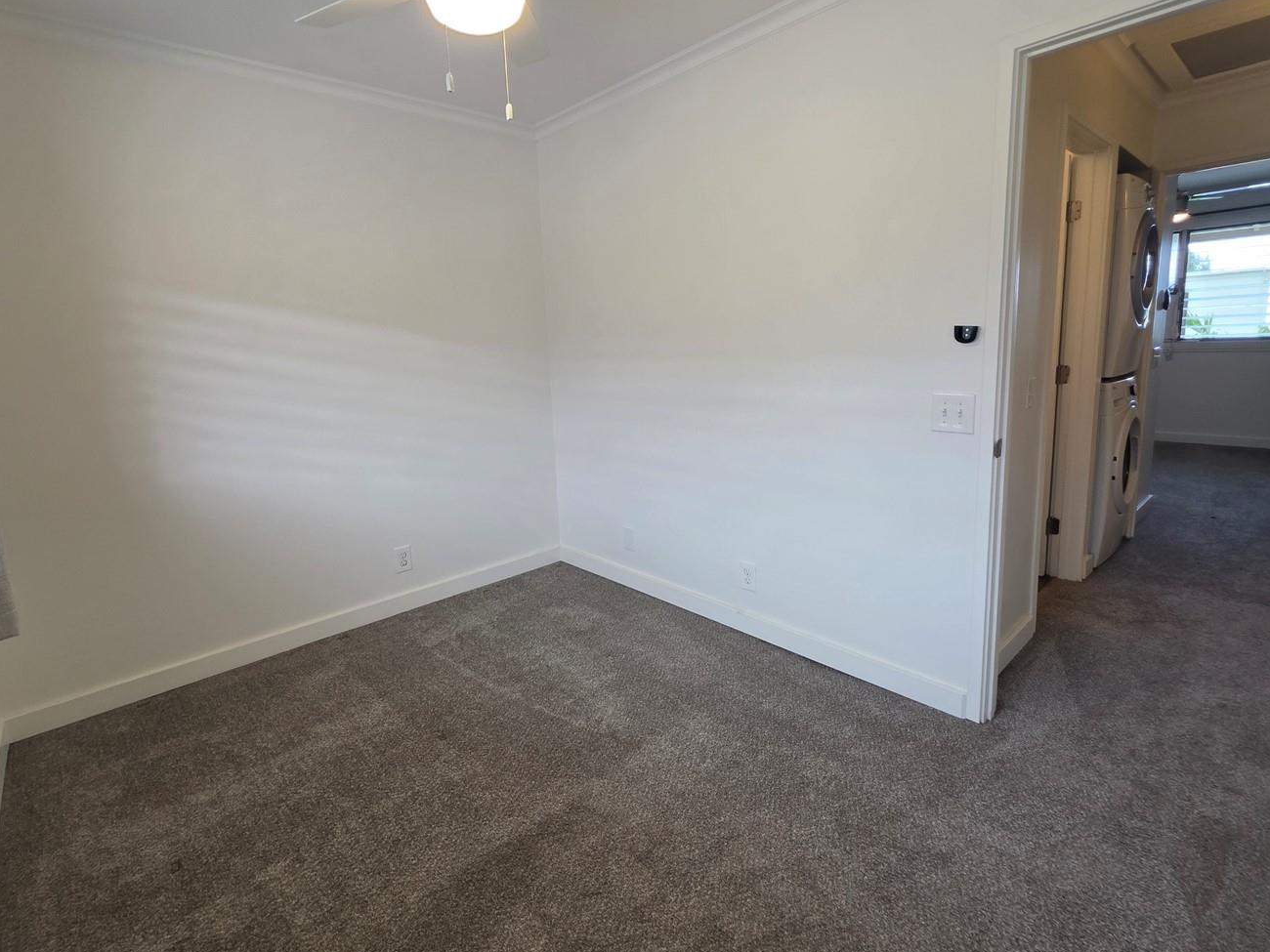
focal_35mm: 16
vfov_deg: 78.0
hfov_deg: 94.4
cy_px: 442
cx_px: 607
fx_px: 587
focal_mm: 2.2
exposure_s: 1/120
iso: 200
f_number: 1.9
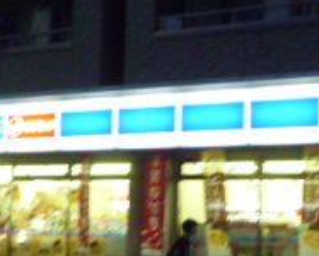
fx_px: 1040
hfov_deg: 17.4
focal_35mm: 110
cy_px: 128
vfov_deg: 14.0
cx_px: 174
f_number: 3.2
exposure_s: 1/30
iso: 400
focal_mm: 5.9
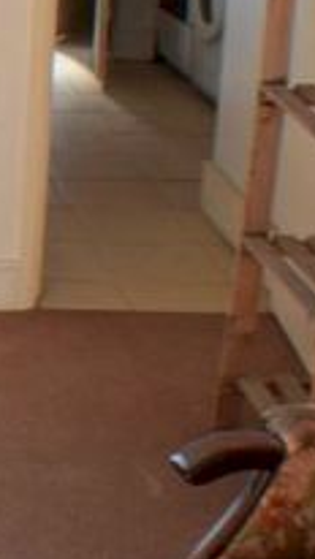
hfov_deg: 8.5
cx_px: -587
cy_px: 99
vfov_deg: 17.3
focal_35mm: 123
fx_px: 1822
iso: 400
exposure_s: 1/160
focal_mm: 23
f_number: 6.3
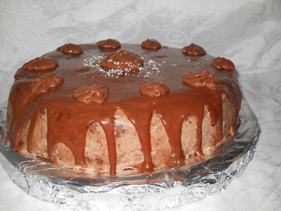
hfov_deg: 45.8
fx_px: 333
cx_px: 140
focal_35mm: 41
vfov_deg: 35.1
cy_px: 106
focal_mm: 6.72
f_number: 5.5
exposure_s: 1/30
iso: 100
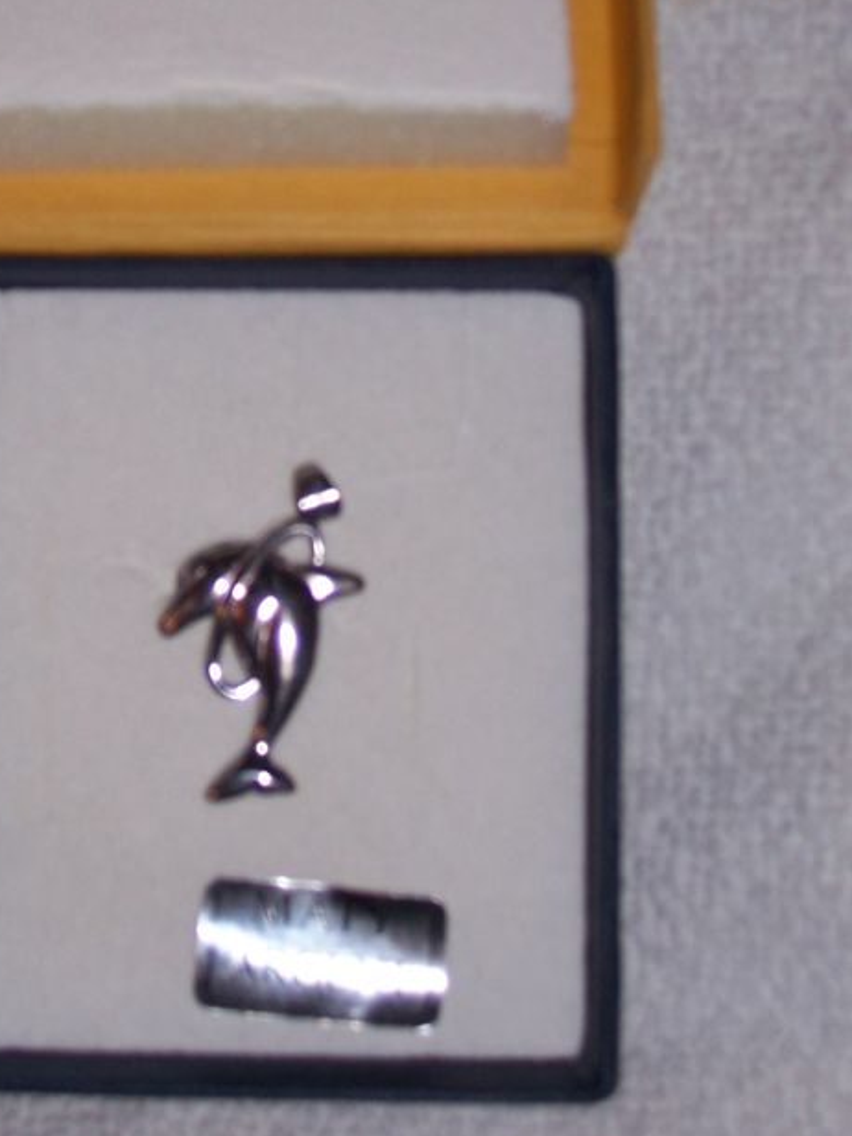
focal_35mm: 86
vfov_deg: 22.5
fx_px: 2822
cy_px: 249
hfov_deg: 17.1
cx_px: 221
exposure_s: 1/60
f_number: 3.4
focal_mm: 8.6
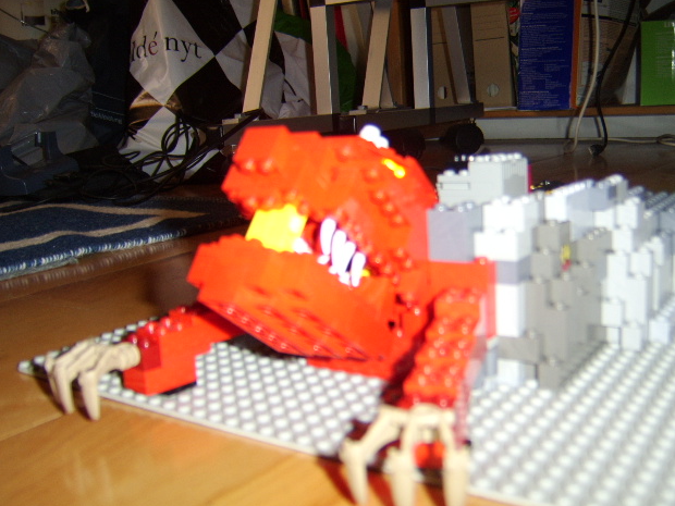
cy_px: 248
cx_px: 331
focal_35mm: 32
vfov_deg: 44.2
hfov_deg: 56.8
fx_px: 624
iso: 200
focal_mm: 8.13
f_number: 2.7
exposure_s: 1/30
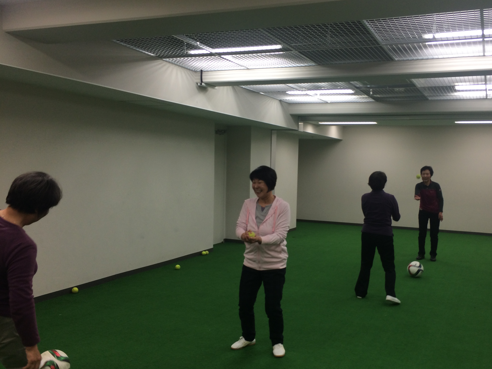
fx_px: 512
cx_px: 294
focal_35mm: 36
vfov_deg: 39.6
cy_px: 198
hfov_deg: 51.0
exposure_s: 1/60
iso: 40
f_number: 2.2
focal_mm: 4.12
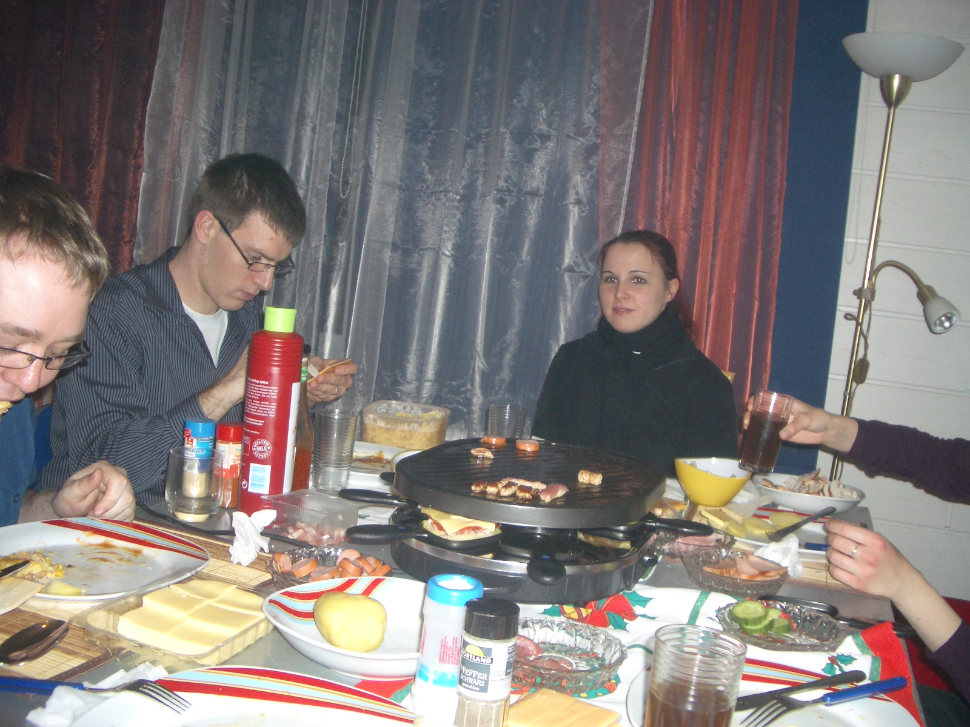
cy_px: 364
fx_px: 981
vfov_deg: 40.7
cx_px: 485
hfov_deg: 52.6
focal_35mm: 35
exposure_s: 1/60
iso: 100
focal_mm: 5.8
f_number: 2.6
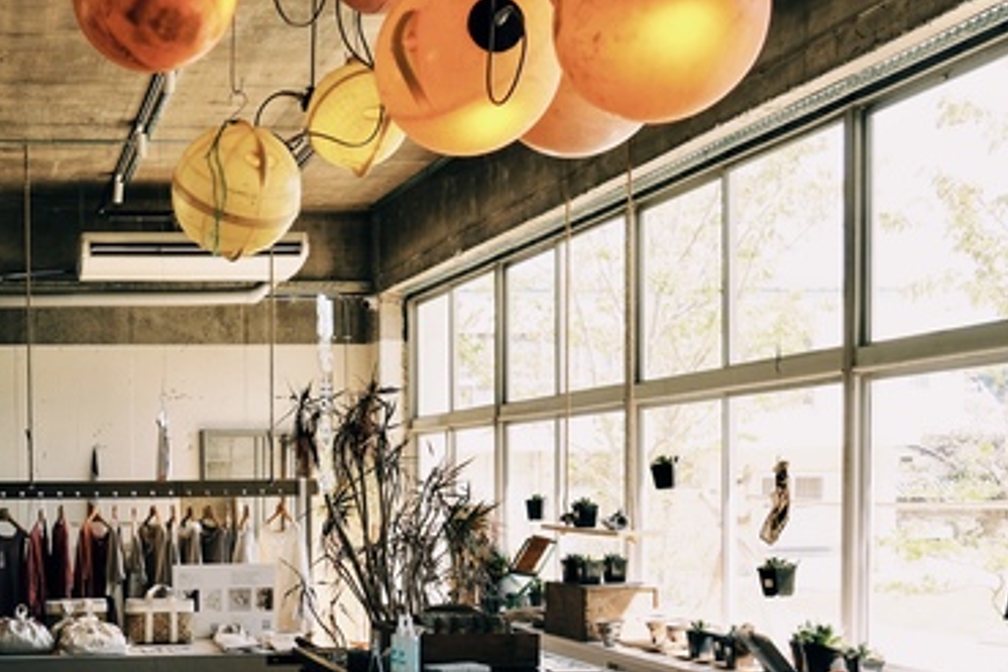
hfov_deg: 36.9
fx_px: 1400
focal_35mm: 50
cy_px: 462
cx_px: 90
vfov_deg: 26.8
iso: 160
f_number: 4
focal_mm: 16
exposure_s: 1/110
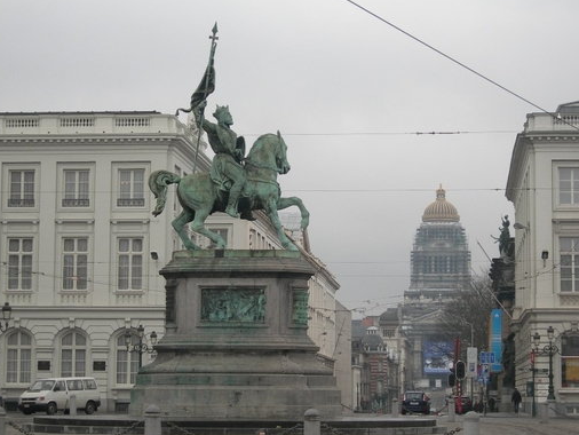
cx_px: 291
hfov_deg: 18.0
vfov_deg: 13.6
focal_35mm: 109
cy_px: 227
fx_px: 1824
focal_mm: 19.1
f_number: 4.3
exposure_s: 1/119
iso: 50
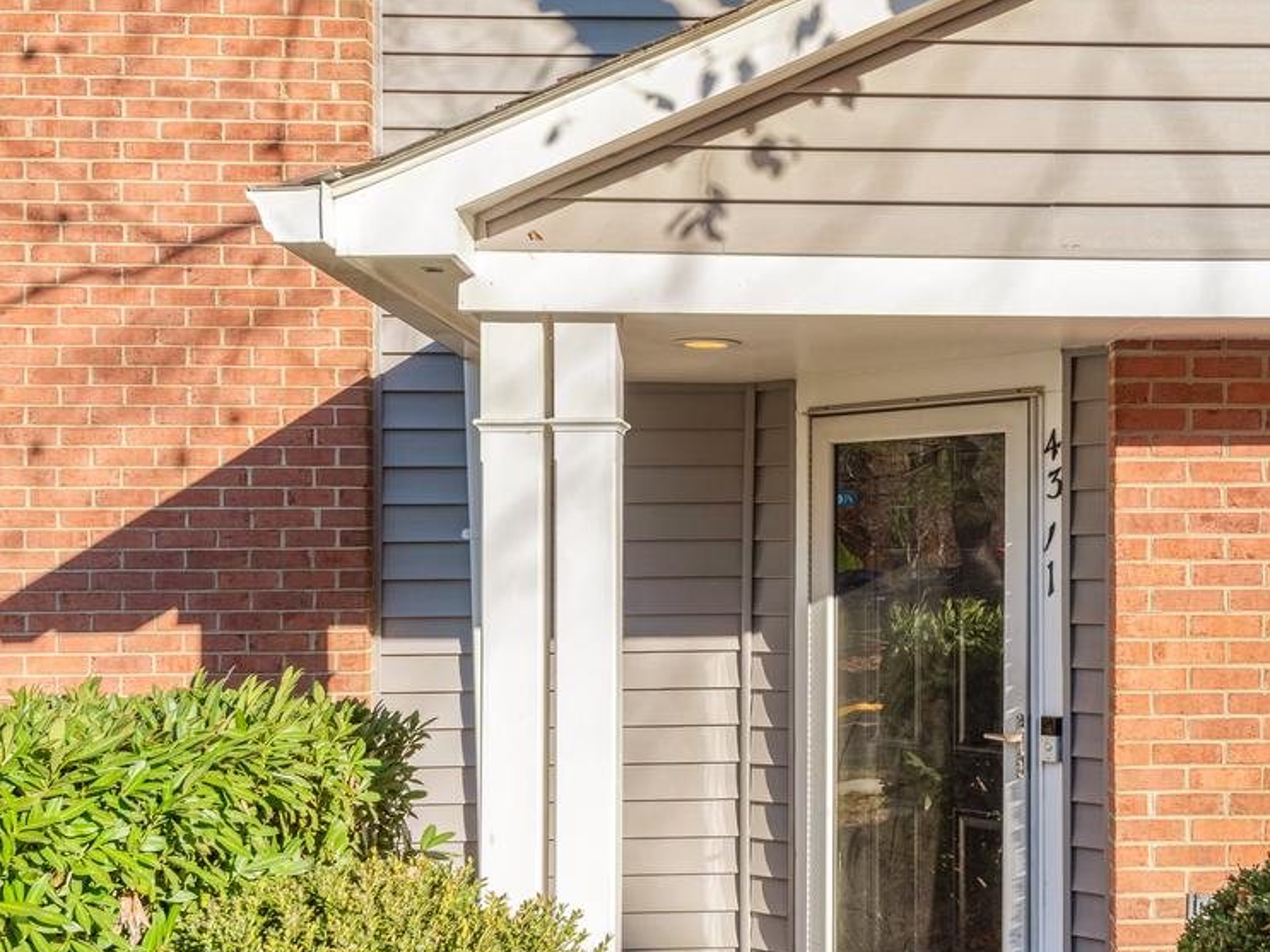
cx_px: 875
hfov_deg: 44.9
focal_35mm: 41
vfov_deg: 35.0
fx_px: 1504
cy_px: 561
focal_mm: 22
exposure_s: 1/200
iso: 400
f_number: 8
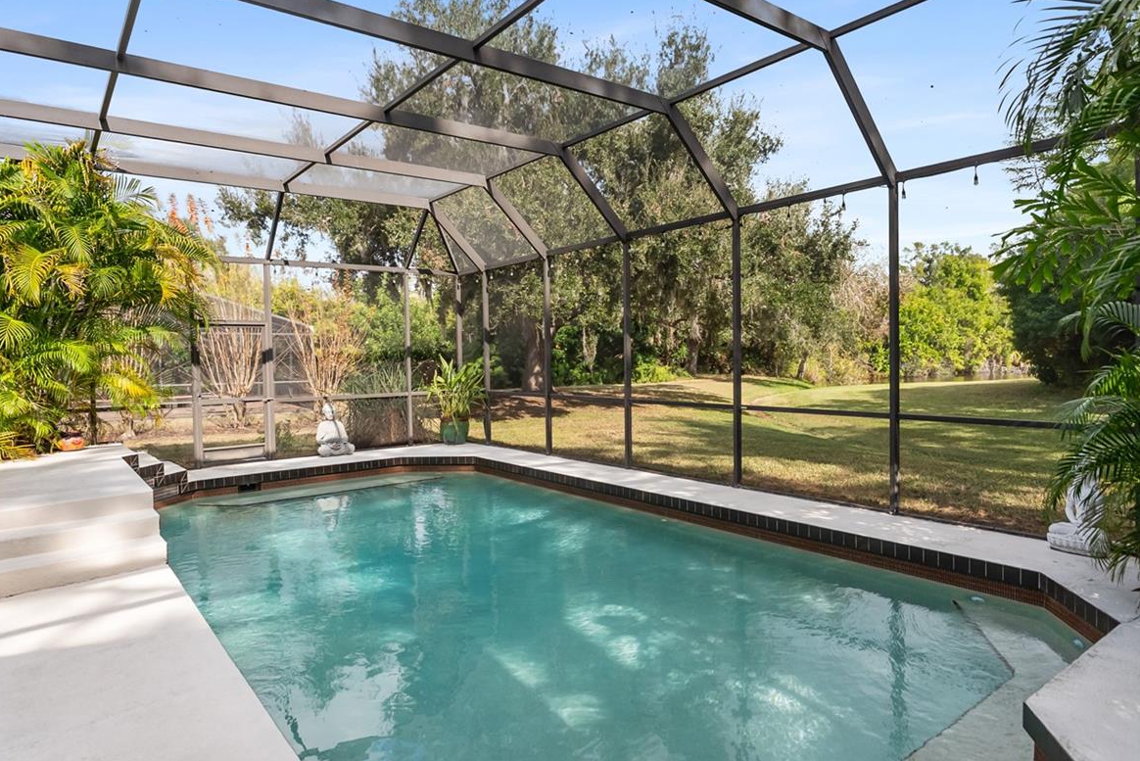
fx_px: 697
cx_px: 630
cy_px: 376
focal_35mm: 22
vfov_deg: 57.3
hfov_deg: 78.3
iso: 640
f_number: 2.8
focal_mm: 16
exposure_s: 1/5000
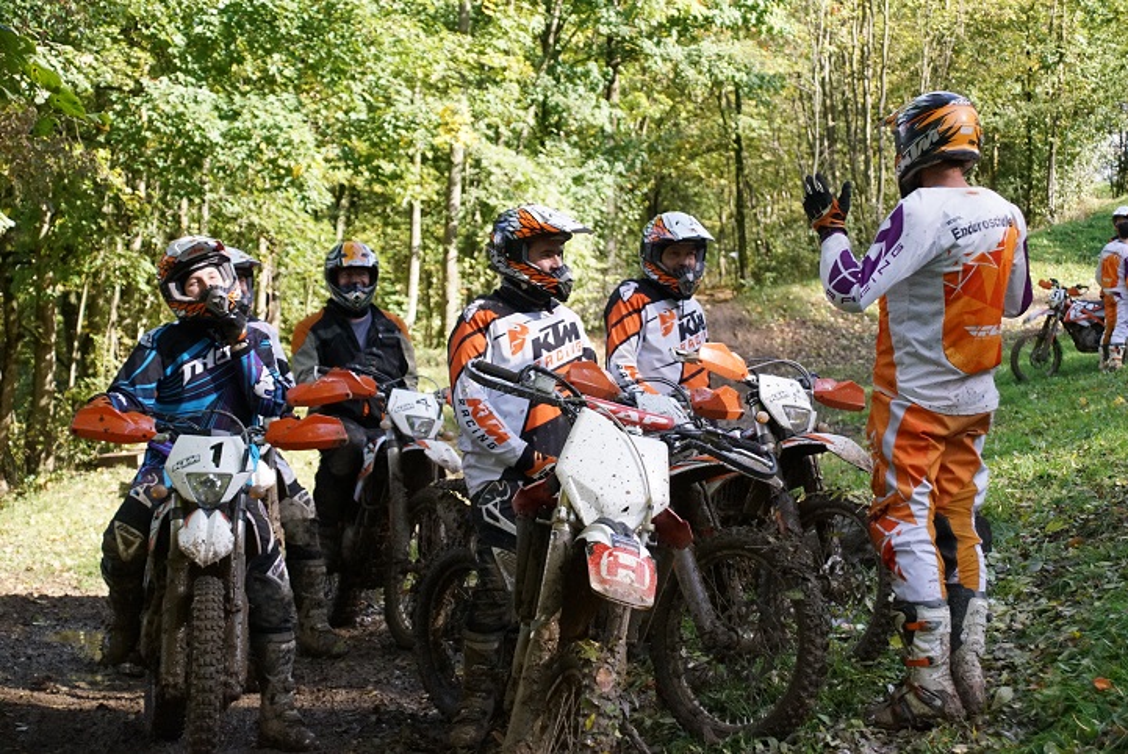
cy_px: 377
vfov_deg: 16.6
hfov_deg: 24.6
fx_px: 2587
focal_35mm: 82
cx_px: 564
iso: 2500
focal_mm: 55
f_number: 5
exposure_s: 1/2000
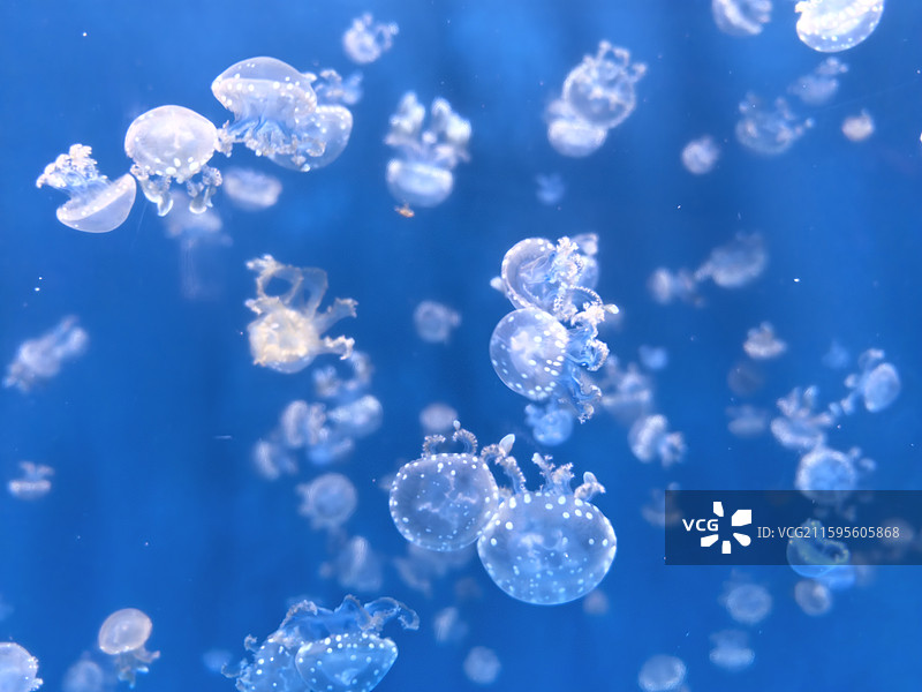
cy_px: 346
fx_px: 639
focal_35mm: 24
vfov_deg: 56.8
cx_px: 461
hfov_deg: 71.6
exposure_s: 1/50
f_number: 2
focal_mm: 6.98
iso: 250
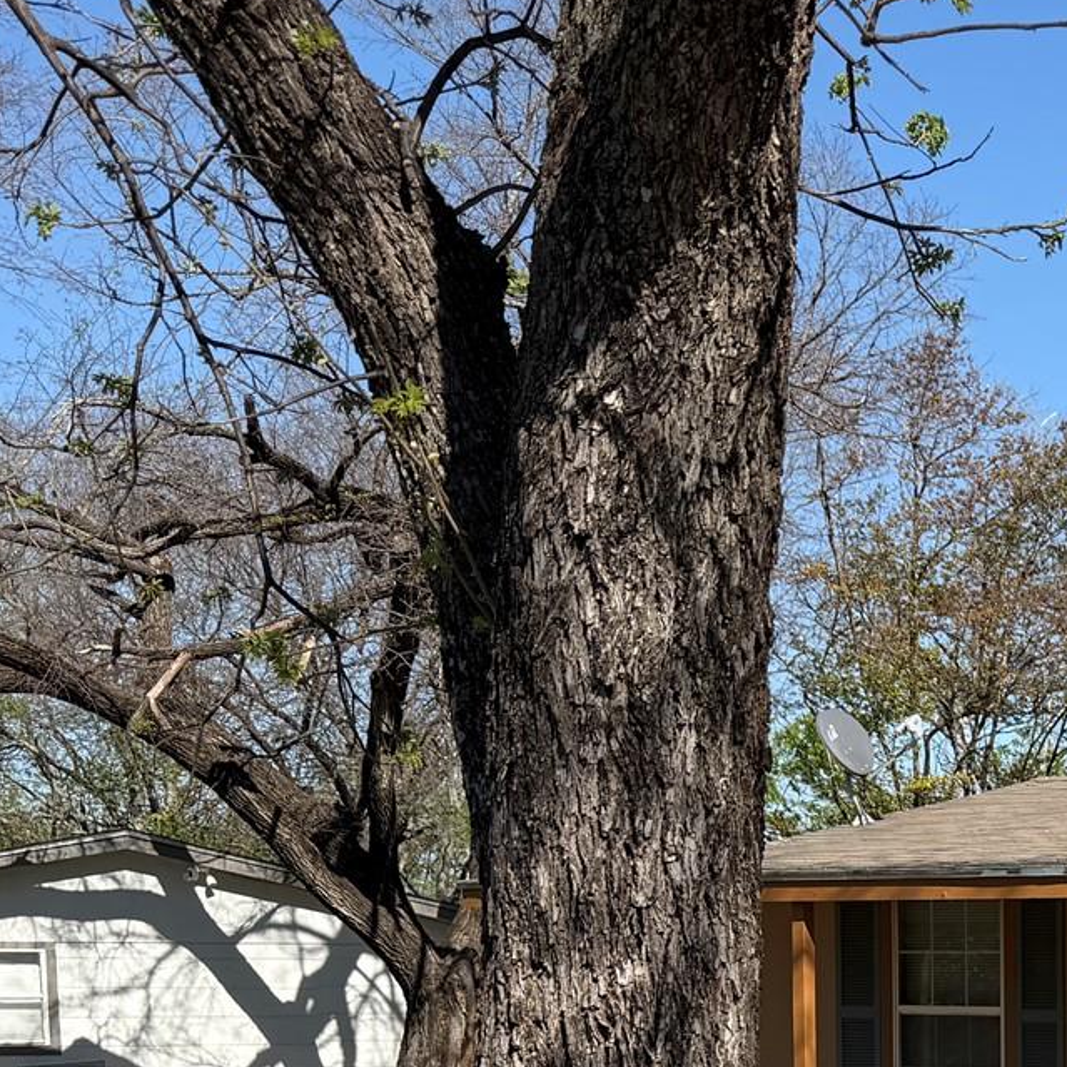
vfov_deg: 23.5
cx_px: 1294
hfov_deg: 23.2
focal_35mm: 68
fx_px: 2371
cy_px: 1231
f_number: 1.78
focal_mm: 6.76
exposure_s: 1/3584
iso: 80
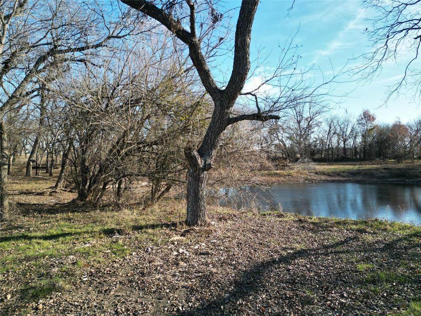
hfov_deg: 71.6
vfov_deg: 56.8
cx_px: 210
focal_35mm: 24
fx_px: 292
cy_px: 158
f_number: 1.7
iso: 200
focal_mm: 6.72
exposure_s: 1/1500
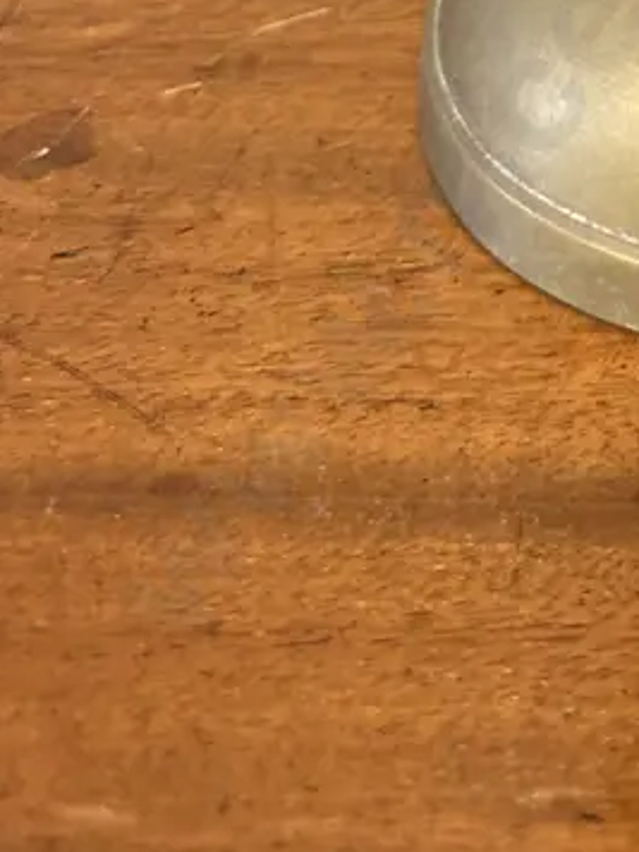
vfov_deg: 23.6
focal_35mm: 69
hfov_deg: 19.3
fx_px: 1698
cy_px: -357
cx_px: 883
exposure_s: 1/50
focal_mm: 6.86
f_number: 1.78
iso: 320
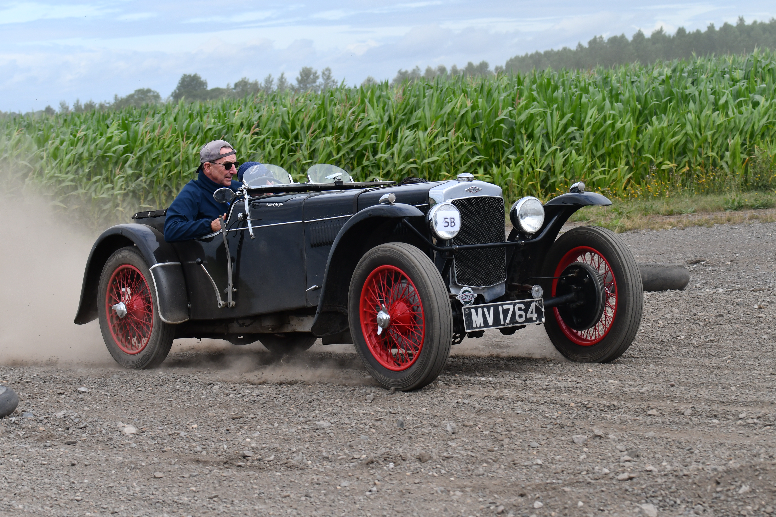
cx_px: 388
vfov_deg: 13.0
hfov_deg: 19.5
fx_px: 2263
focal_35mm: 105
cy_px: 258
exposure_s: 1/1600
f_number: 6.3
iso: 400
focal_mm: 70
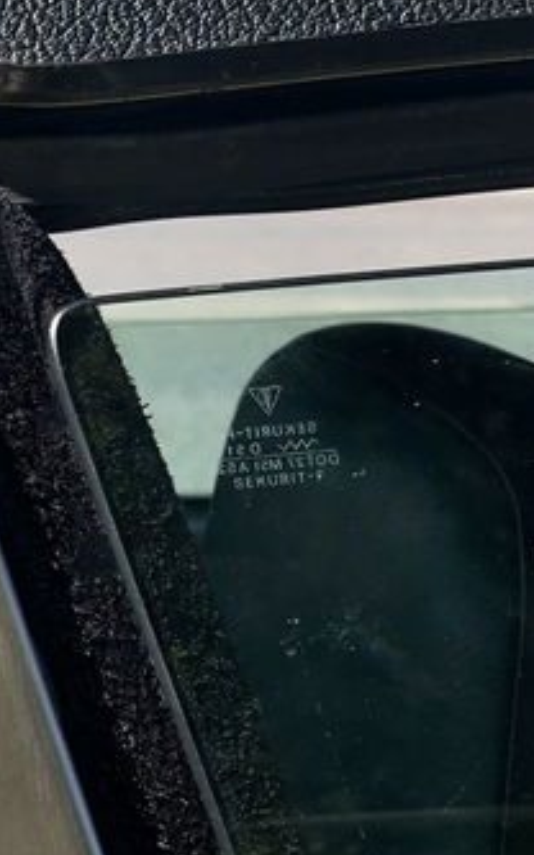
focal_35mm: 127
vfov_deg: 16.4
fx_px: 2958
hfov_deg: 9.9
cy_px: 329
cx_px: -377
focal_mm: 6
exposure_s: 1/747
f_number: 2.4
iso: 16
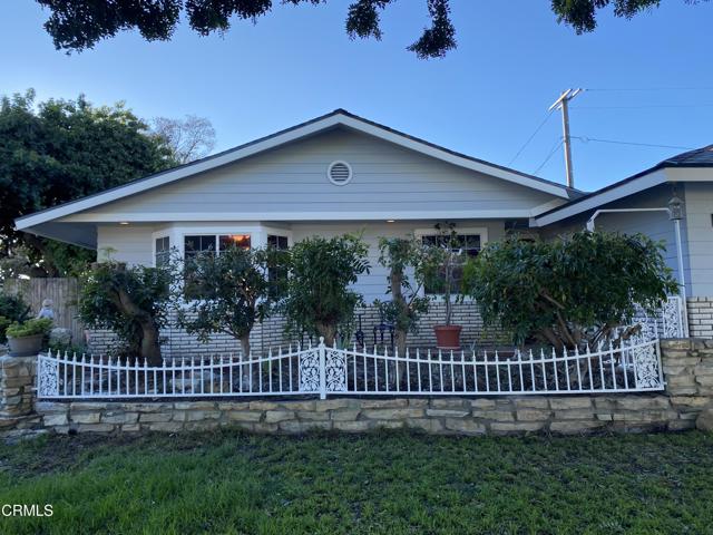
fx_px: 536
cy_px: 268
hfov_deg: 67.3
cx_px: 356
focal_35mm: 26
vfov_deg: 53.1
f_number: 1.8
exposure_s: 1/742
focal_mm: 4.25
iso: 32
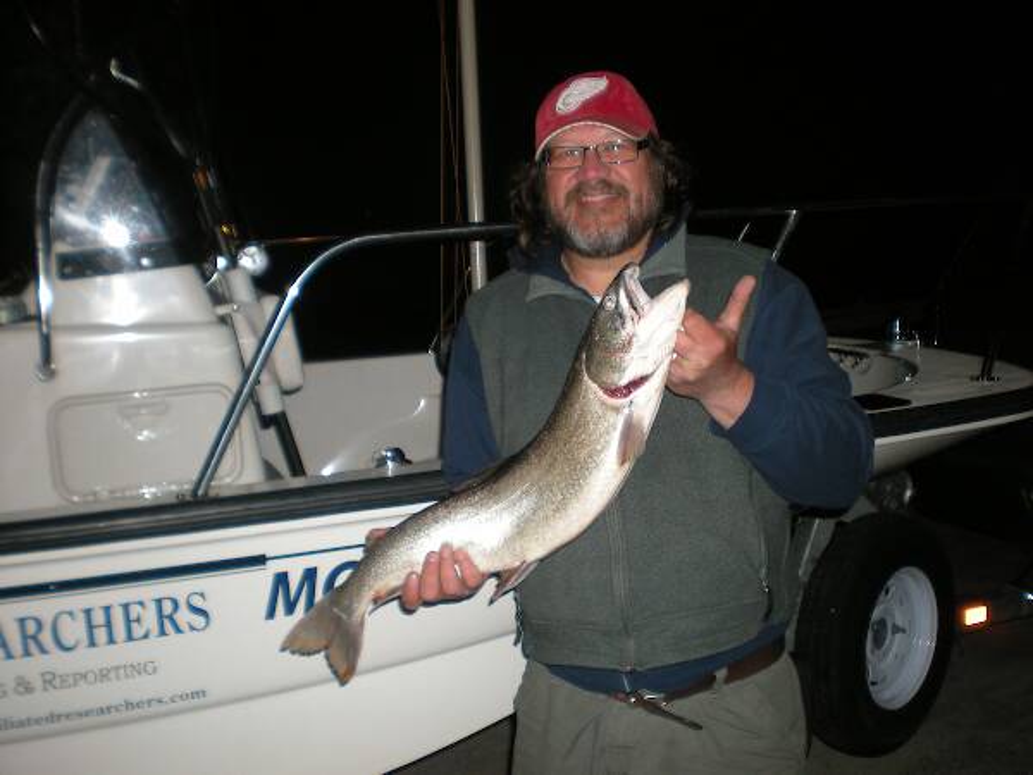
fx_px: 1134
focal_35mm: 38
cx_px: 516
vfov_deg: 37.7
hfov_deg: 49.0
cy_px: 388
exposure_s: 1/60
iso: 105
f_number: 3.1
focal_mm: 6.3
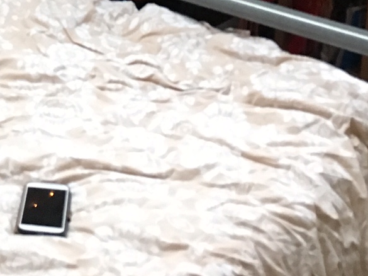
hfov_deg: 19.3
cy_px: -185
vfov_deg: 13.6
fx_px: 1062
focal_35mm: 100
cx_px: 36
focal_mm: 4.15
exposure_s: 1/25
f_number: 2.2
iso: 200
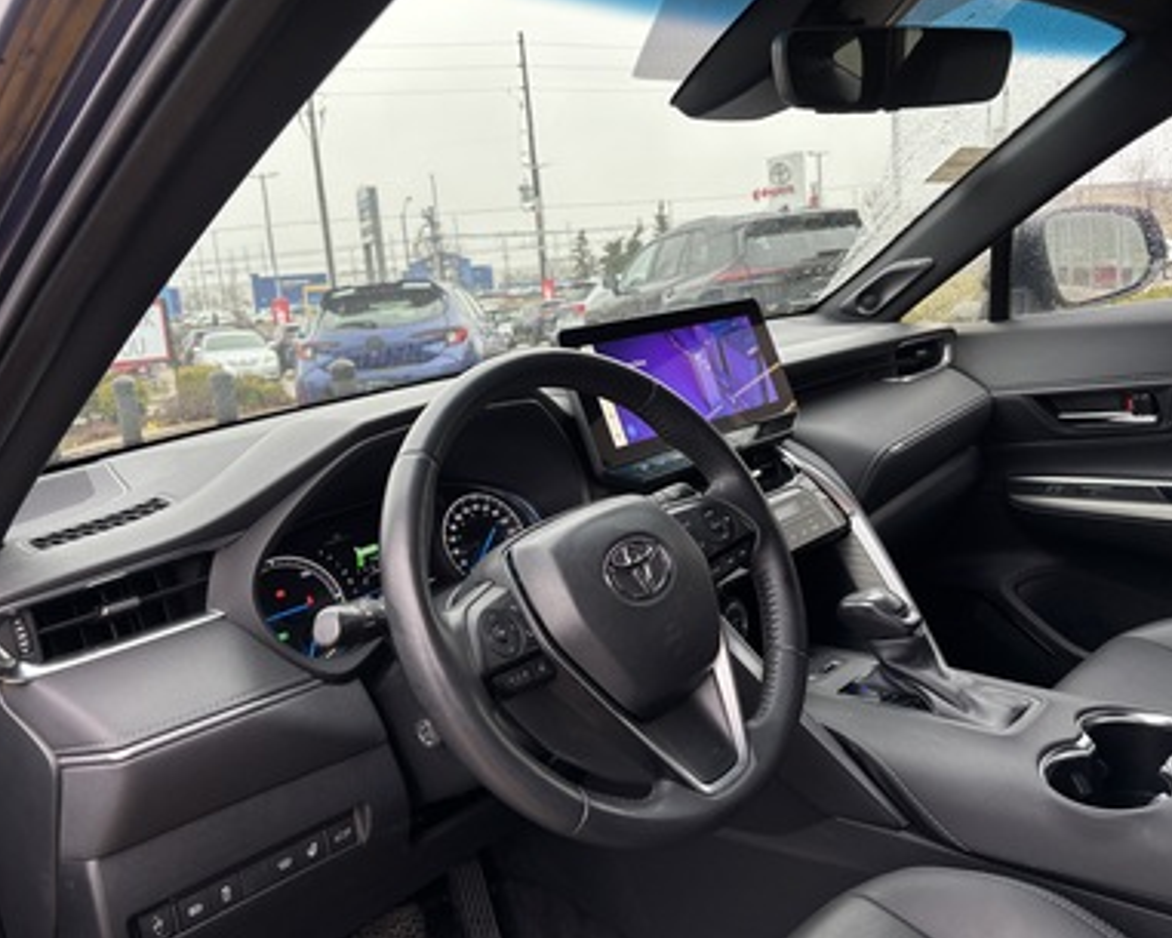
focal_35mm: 28
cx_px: 548
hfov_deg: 62.1
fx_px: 971
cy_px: 463
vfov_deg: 51.5
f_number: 1.6
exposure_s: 1/121
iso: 64
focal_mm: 5.96
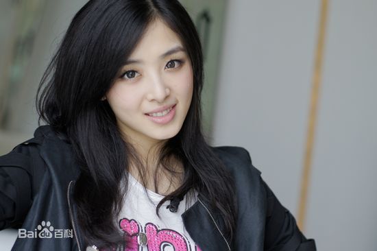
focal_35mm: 75
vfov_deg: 18.2
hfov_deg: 27.0
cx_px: 188
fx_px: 785
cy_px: 126
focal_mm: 50
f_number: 2
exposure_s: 1/80
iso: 200
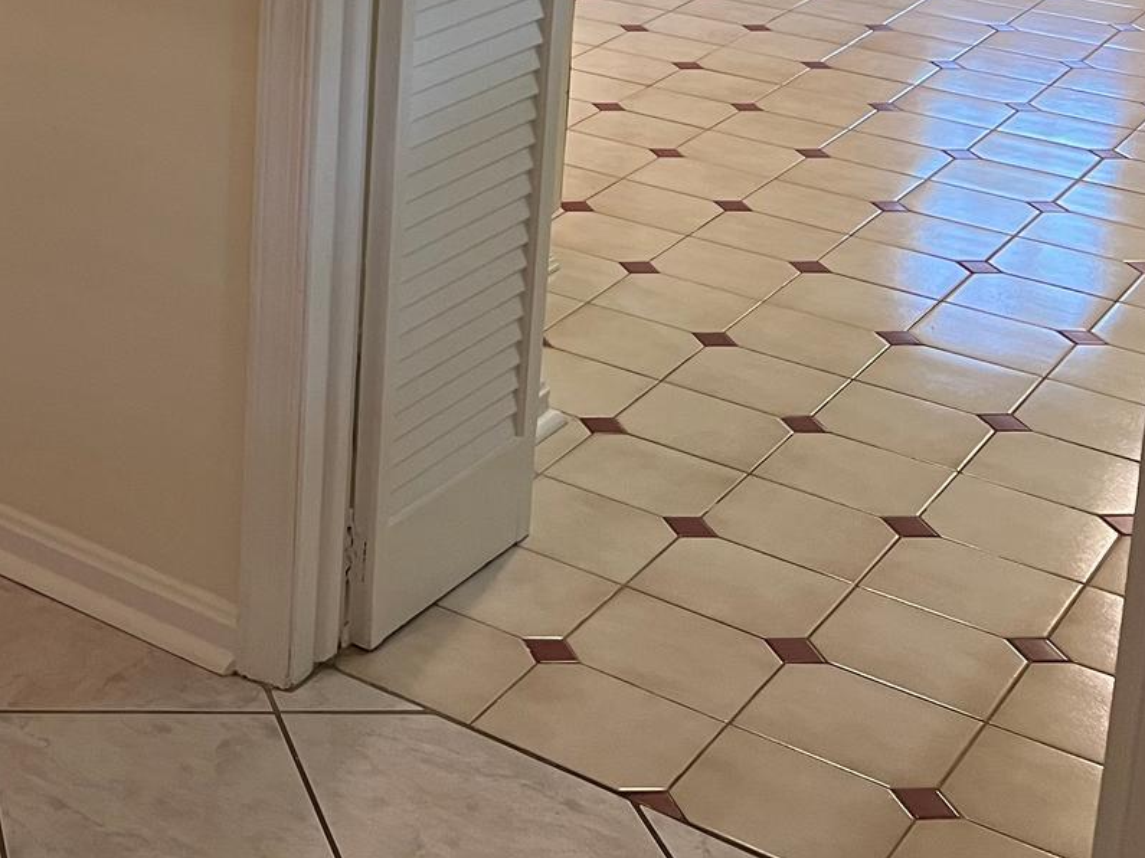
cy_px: -176
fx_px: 2216
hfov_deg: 25.8
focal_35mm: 67
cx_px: -243
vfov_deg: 20.5
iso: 200
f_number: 1.5
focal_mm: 5.7
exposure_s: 1/60
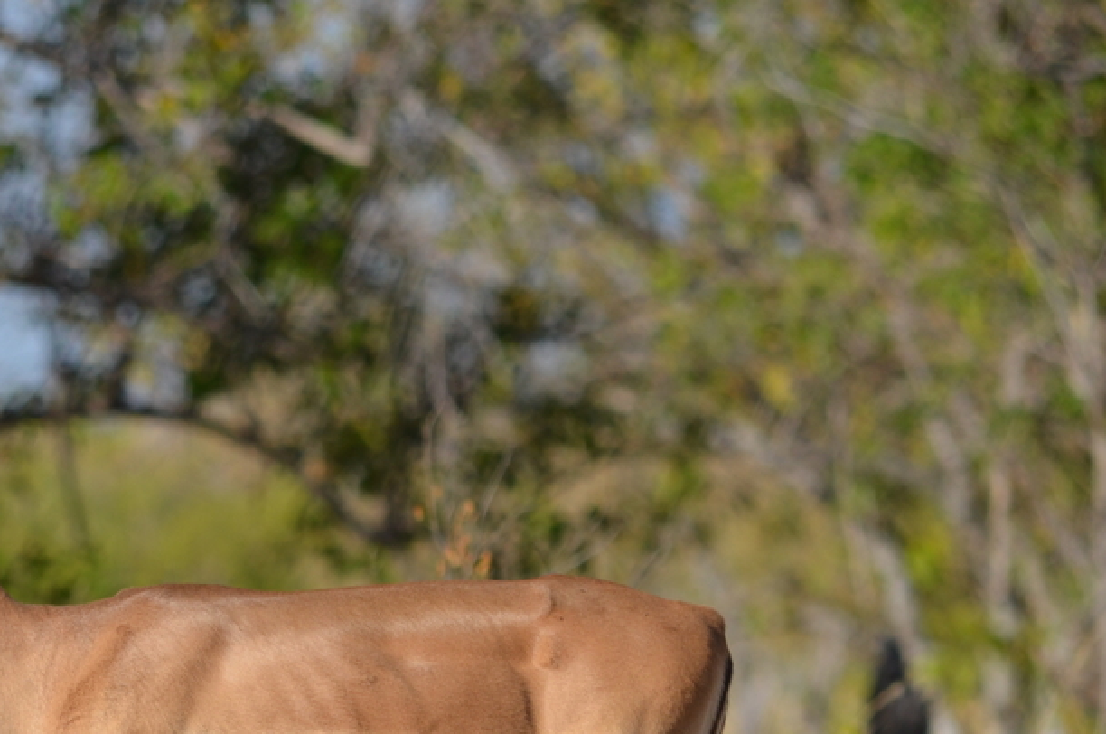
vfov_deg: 1.5
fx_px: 28864
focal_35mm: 941
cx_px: 262
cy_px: 669
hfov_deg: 2.2
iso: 200
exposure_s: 1/800
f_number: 7.1
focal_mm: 300
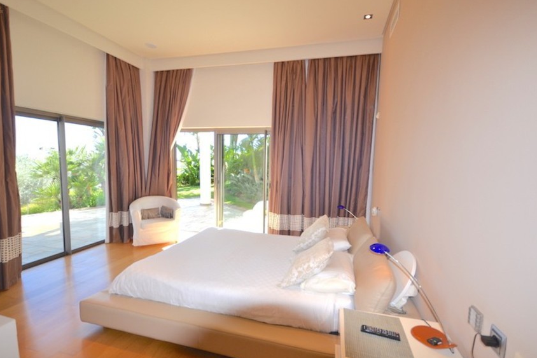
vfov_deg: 73.7
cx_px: 267
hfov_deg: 96.7
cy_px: 184
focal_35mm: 16
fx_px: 239
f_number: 4
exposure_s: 1/125
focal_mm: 10
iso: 140
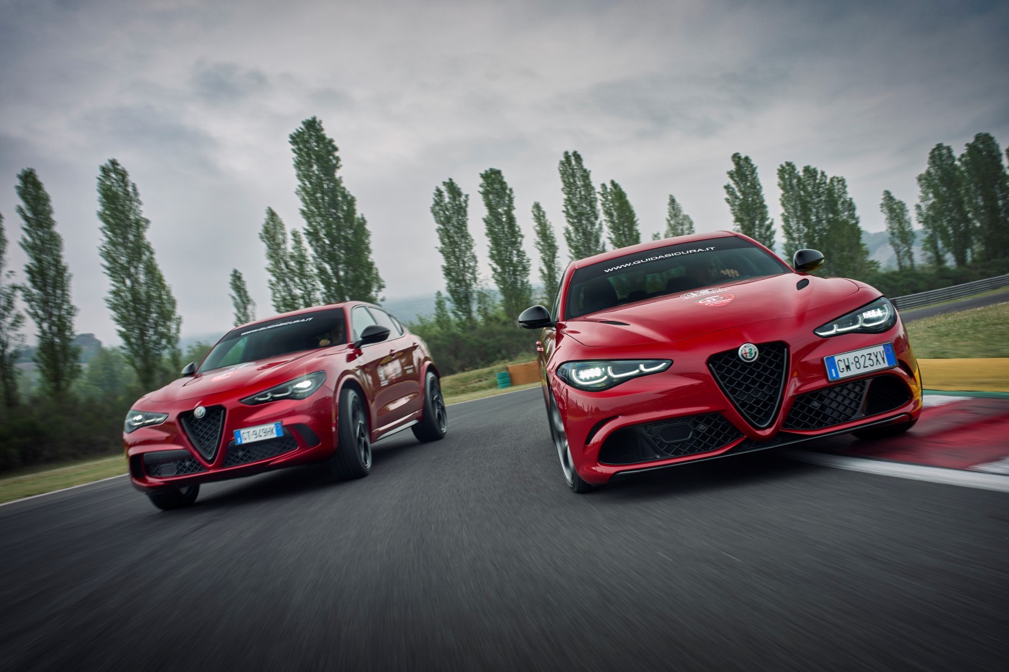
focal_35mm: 33
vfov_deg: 40.0
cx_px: 504
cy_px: 336
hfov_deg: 57.2
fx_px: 925
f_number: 5.6
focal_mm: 33
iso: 200
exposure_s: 1/50
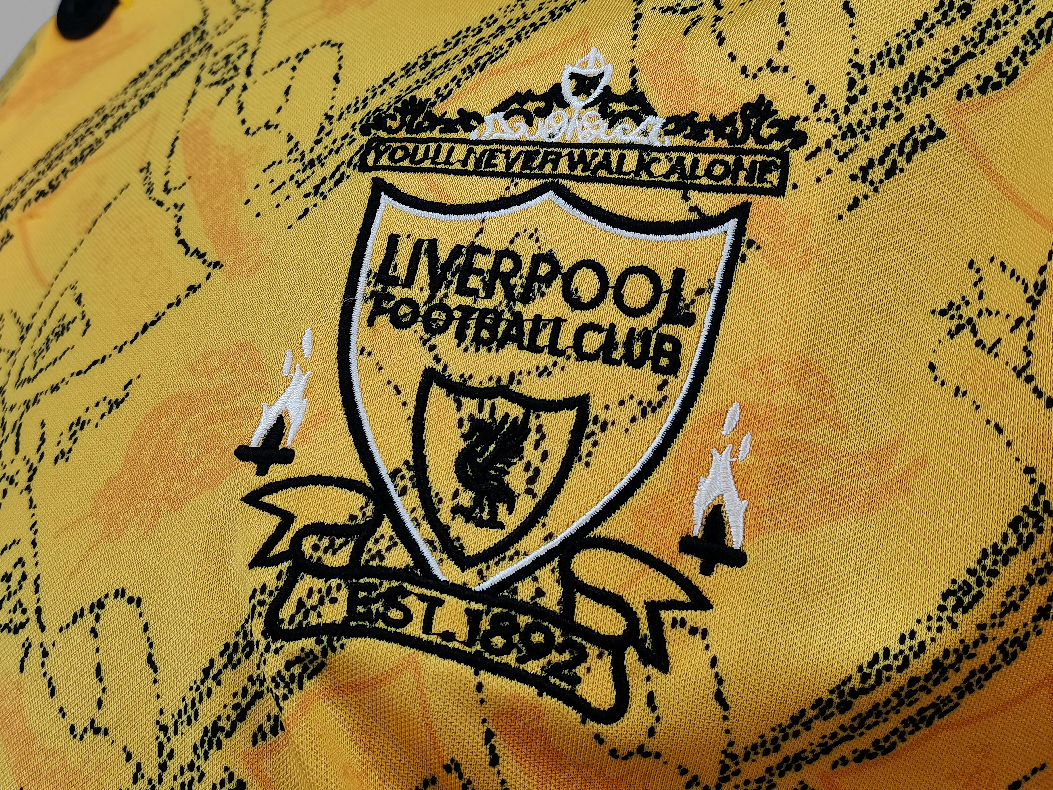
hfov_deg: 38.2
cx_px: 526
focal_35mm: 50
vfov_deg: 29.1
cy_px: 395
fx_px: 1521
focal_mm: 5.58
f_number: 1.8
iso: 100
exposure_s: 1/100
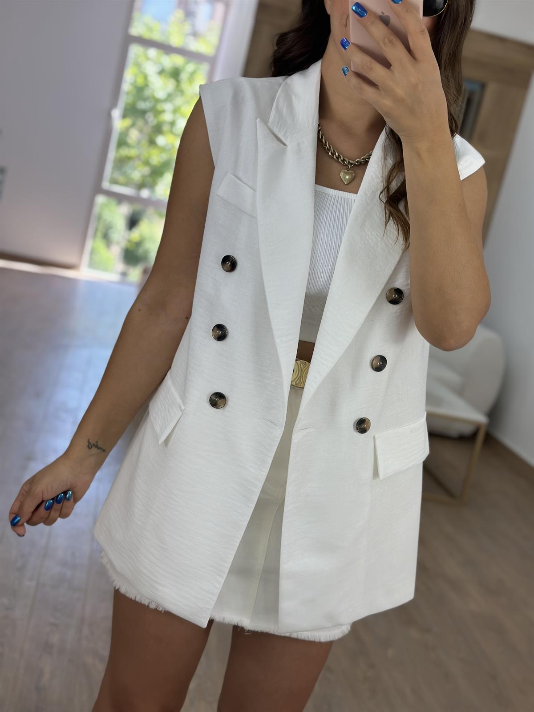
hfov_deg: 30.3
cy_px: 356
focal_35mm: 48
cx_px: 267
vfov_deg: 39.7
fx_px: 987
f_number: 1.78
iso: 80
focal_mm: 6.86
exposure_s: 1/503
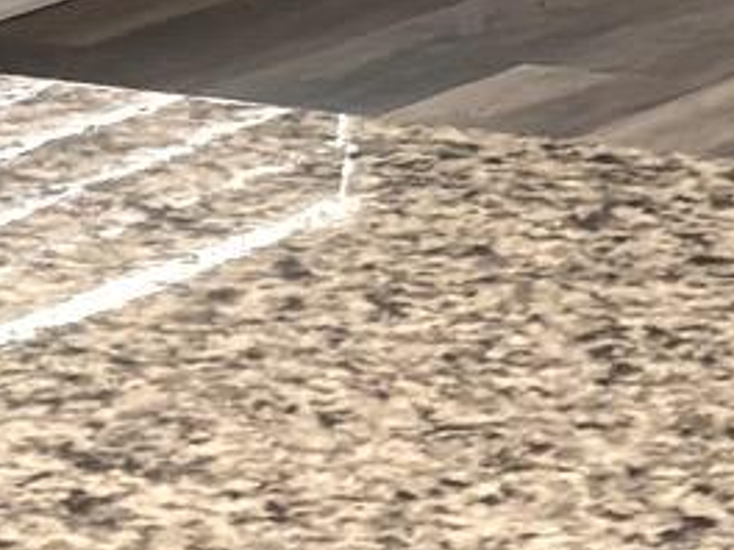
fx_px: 7888
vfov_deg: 3.9
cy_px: -697
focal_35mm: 372
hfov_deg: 5.0
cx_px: 2347
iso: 100
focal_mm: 6.86
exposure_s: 1/120
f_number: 1.78
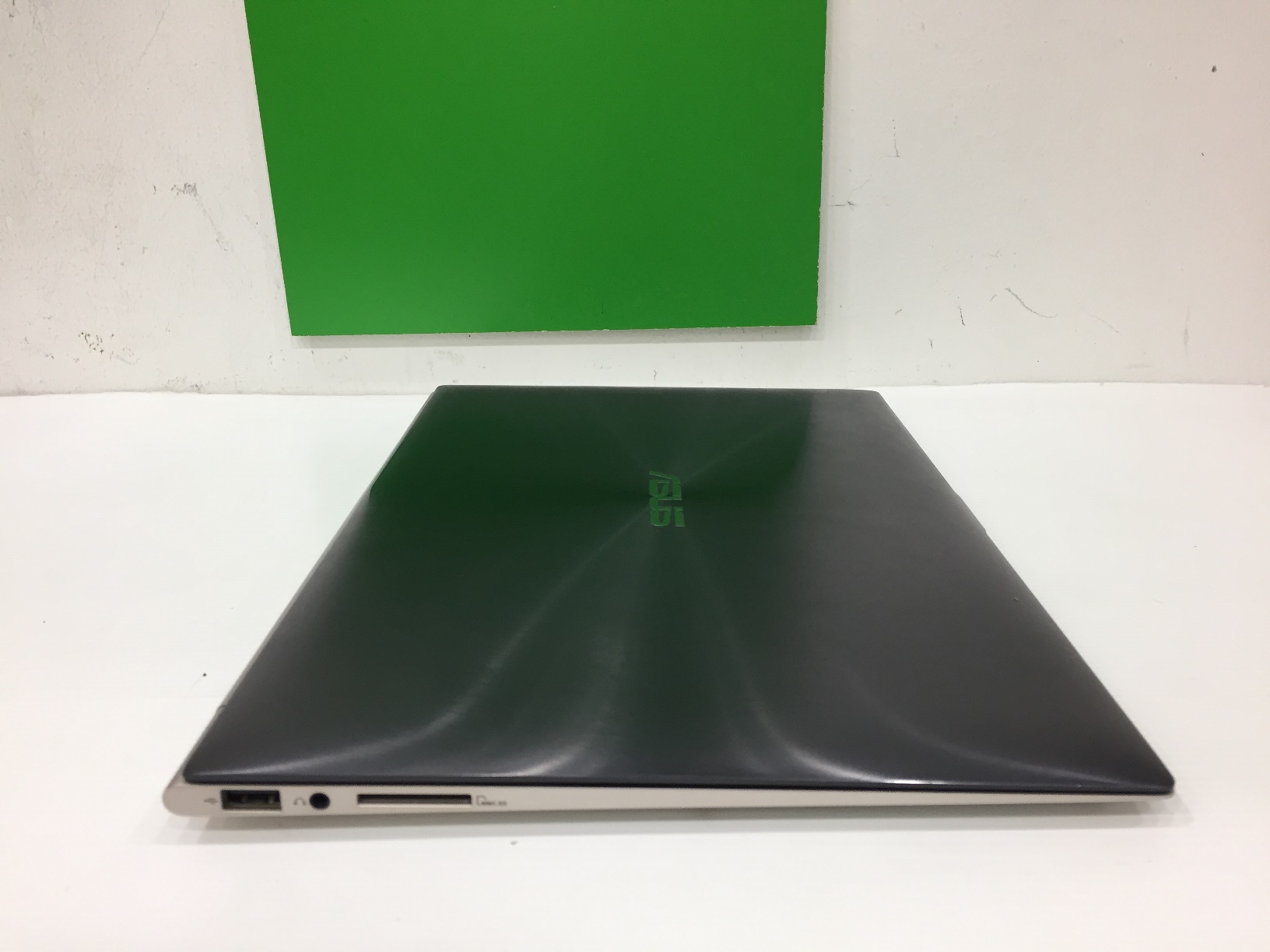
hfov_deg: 61.7
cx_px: 635
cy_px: 476
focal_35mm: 29
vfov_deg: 48.2
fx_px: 1064
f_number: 2.2
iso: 80
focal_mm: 4.15
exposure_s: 1/33
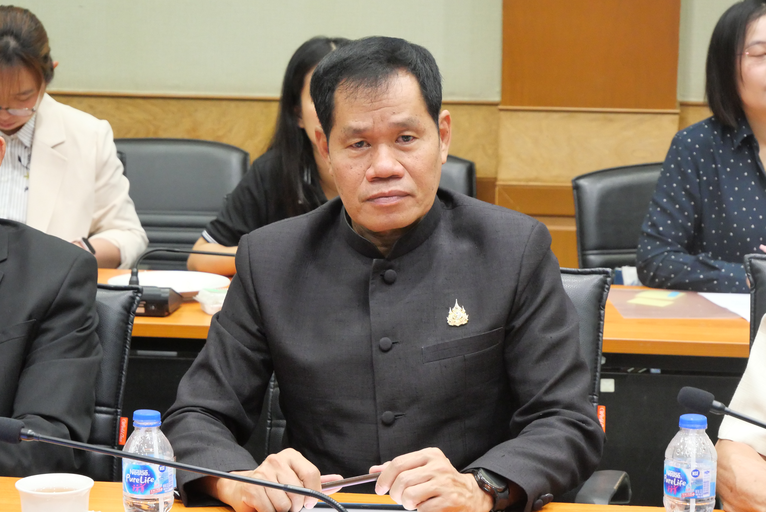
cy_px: 256
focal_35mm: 114
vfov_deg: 12.0
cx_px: 383
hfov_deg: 17.9
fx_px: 2427
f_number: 5.6
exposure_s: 1/40
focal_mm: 55
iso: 3200
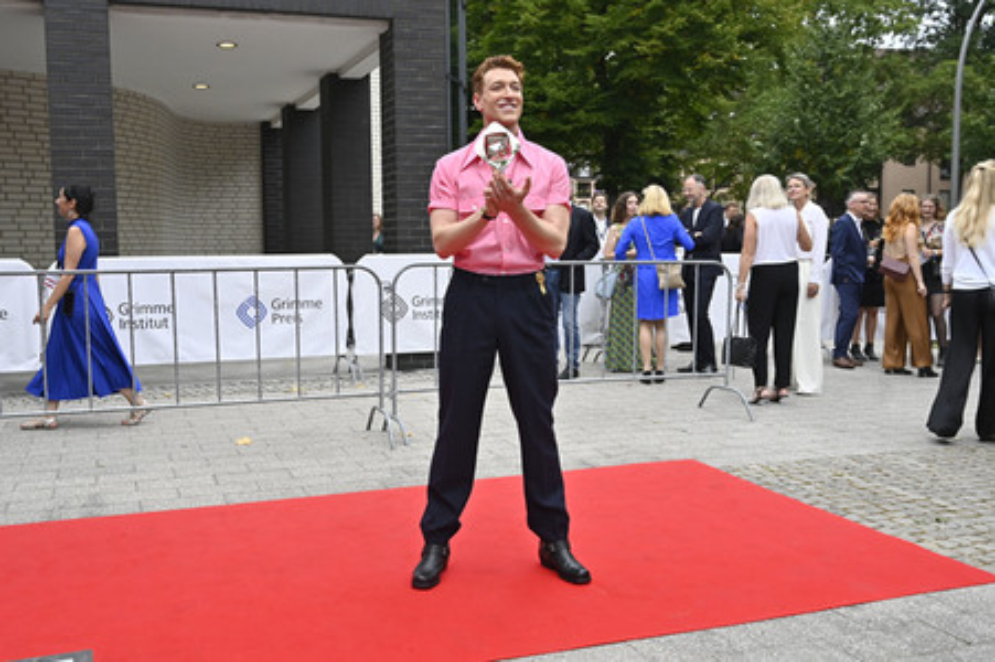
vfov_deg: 44.2
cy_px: 331
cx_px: 498
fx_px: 815
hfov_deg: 62.8
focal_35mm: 30
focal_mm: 29.5
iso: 2000
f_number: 5.6
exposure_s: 1/500
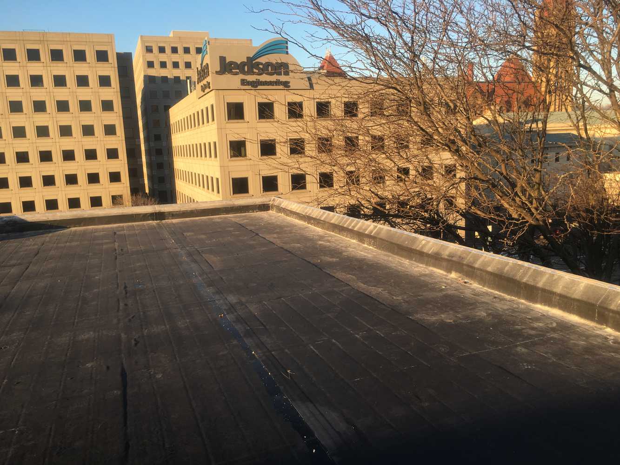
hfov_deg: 61.7
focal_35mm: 29
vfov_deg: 48.2
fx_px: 519
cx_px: 310
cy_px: 232
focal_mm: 4.15
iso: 25
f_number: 2.2
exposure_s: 1/361
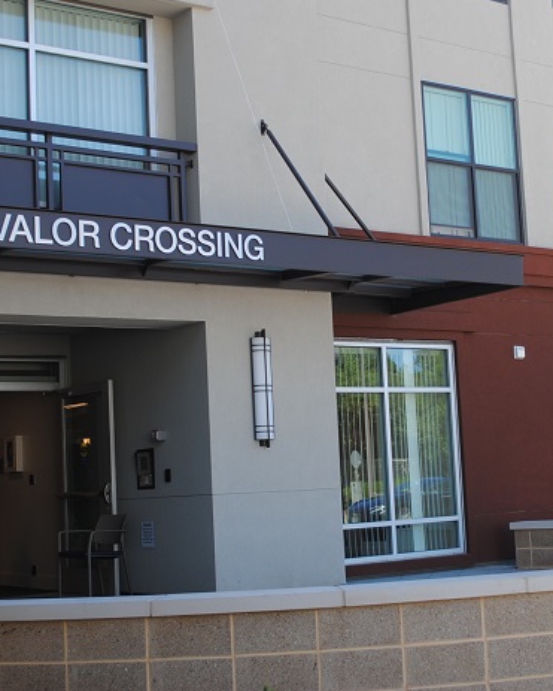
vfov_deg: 30.6
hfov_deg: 24.6
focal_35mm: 62
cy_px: 346
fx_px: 1261
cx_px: 353
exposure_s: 1/125
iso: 125
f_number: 5.6
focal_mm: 29
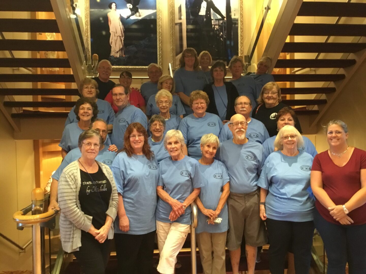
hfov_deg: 58.4
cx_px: 183
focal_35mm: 31
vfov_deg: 45.4
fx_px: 328
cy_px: 137
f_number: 2.4
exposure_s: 1/15
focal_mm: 3.3
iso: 200
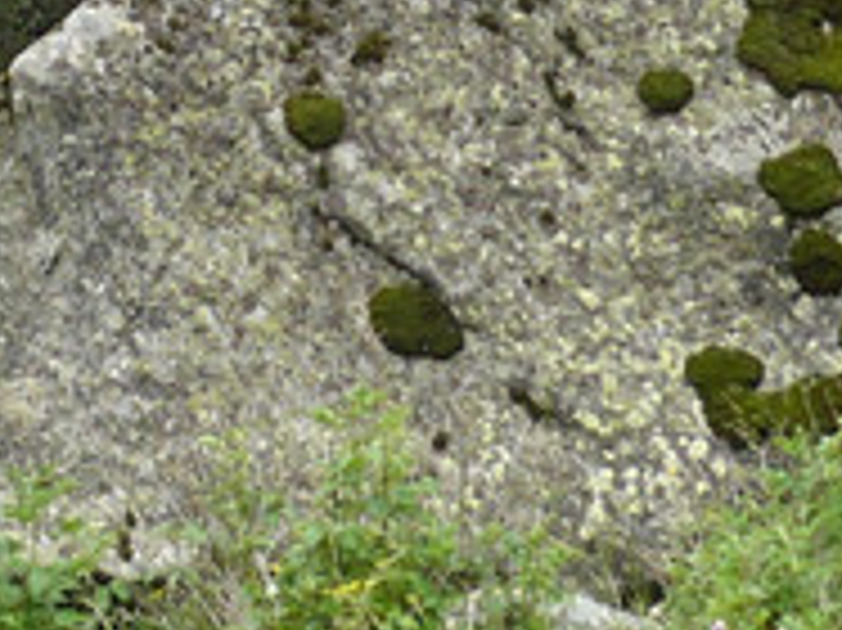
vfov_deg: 7.0
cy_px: -837
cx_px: 232
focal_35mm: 200
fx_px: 4862
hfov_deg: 9.9
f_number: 2.8
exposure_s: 1/160
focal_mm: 5.8
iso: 100
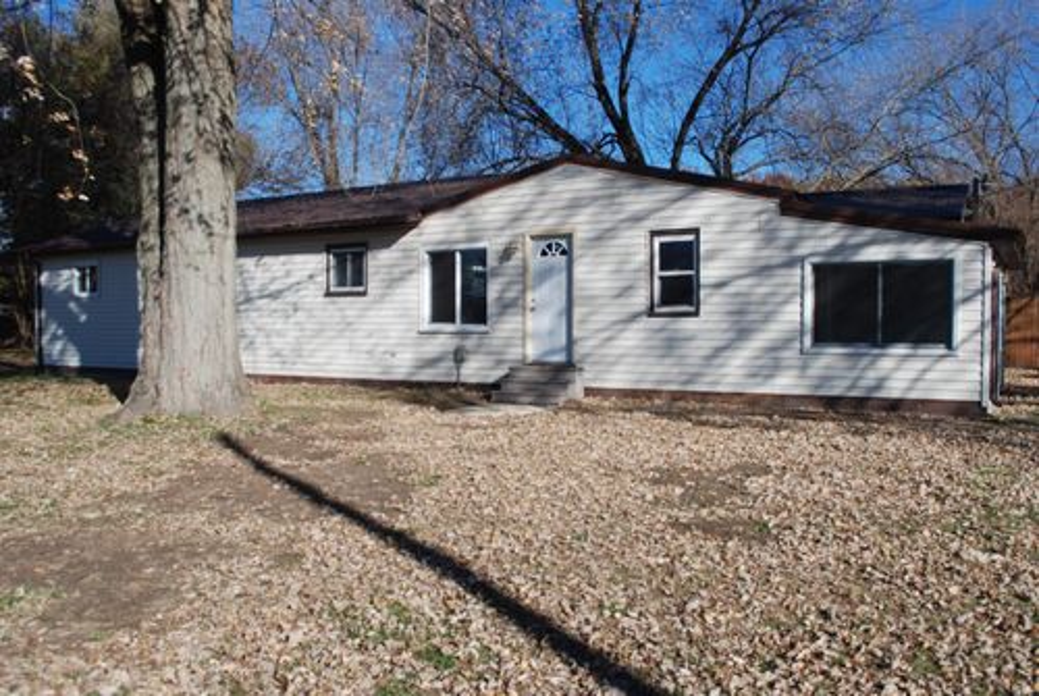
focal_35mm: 30
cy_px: 348
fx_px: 867
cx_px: 520
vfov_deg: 43.7
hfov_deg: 61.9
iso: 100
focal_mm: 20
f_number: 8
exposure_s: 1/250
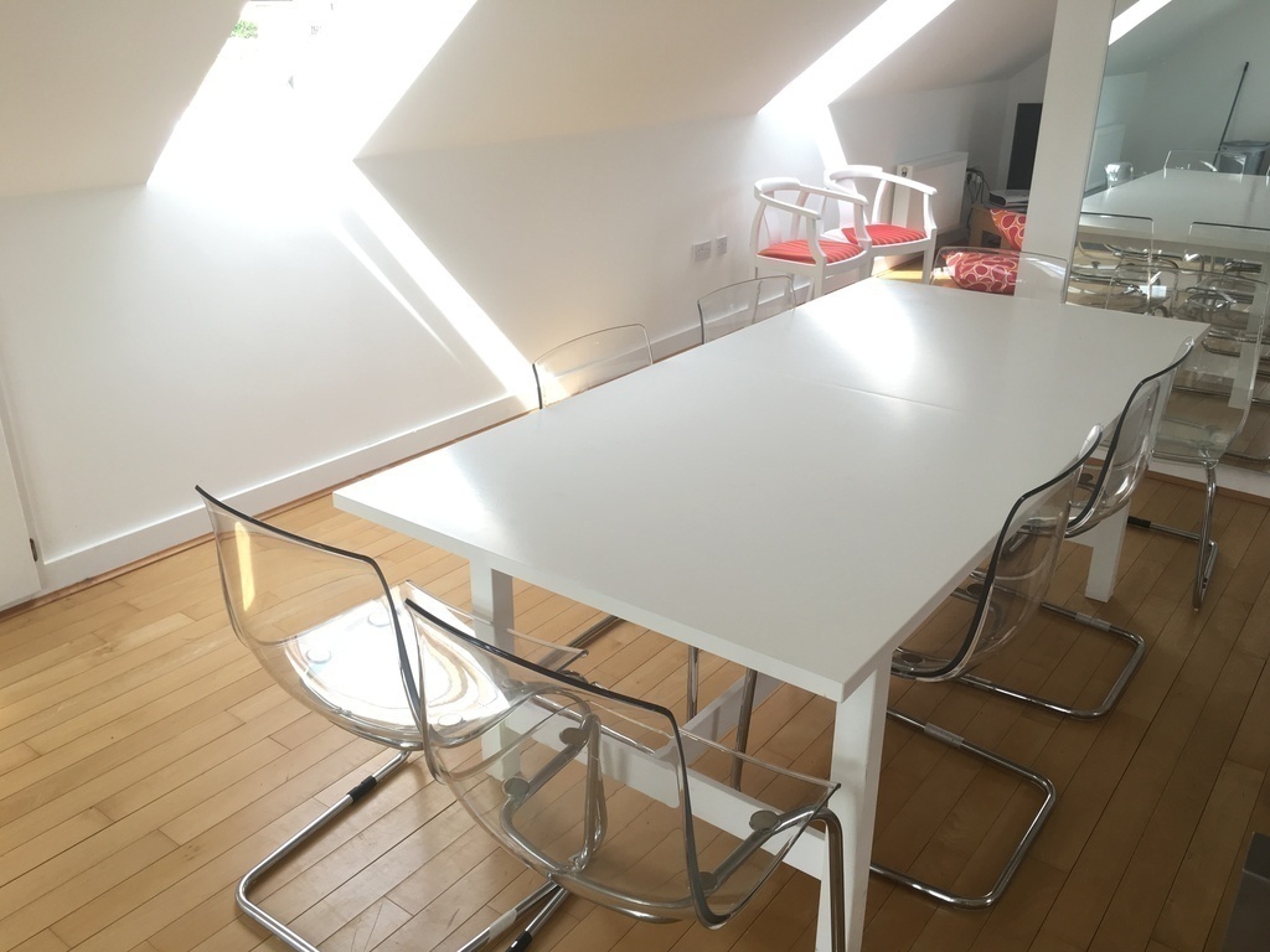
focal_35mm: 29
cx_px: 635
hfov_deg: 61.7
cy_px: 476
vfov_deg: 48.2
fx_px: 1064
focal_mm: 4.15
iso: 32
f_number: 2.2
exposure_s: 1/100
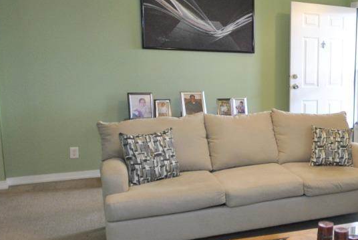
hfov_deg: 40.9
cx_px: 353
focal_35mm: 42
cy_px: 131
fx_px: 418
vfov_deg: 32.0
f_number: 4
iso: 320
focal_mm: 10
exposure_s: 1/30
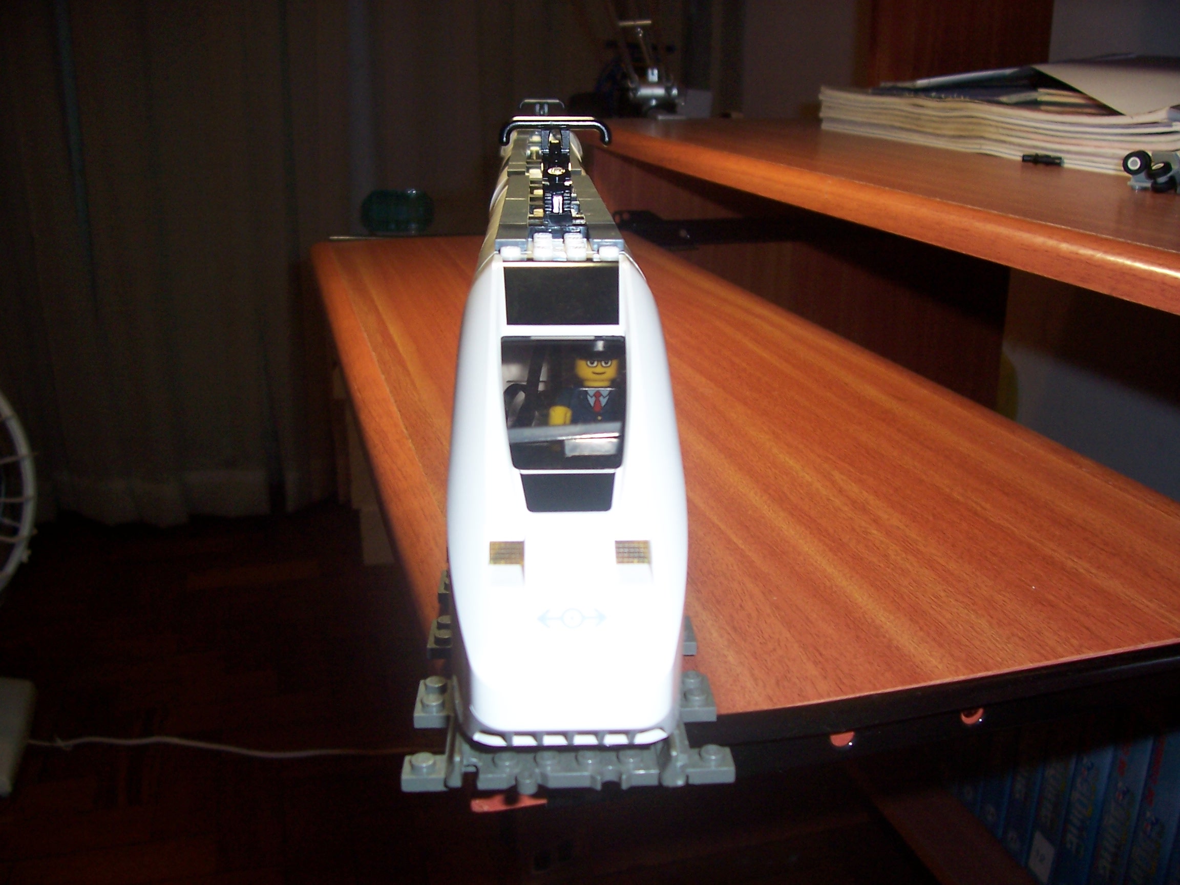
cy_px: 442
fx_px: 1159
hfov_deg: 54.0
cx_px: 590
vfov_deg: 41.8
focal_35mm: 34
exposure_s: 1/60
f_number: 2.7
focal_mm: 5.6
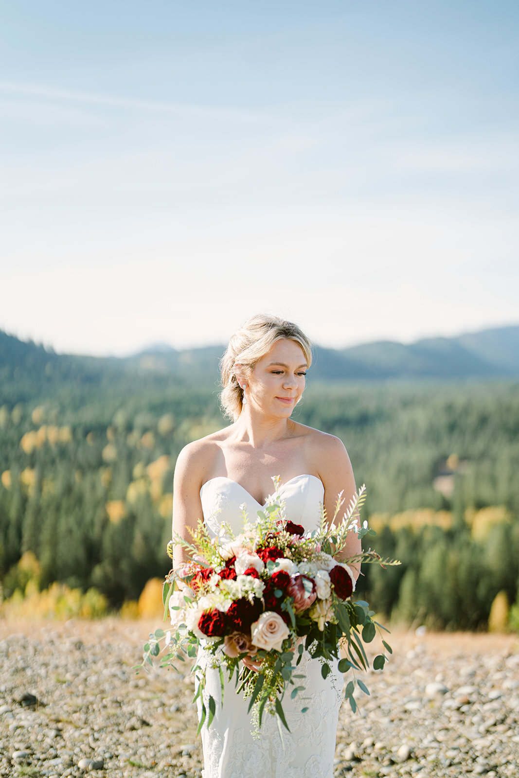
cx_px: 260
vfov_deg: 39.6
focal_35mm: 50
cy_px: 389
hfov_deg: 27.0
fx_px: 1081
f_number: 1.2
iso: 100
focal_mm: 50
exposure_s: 1/4000
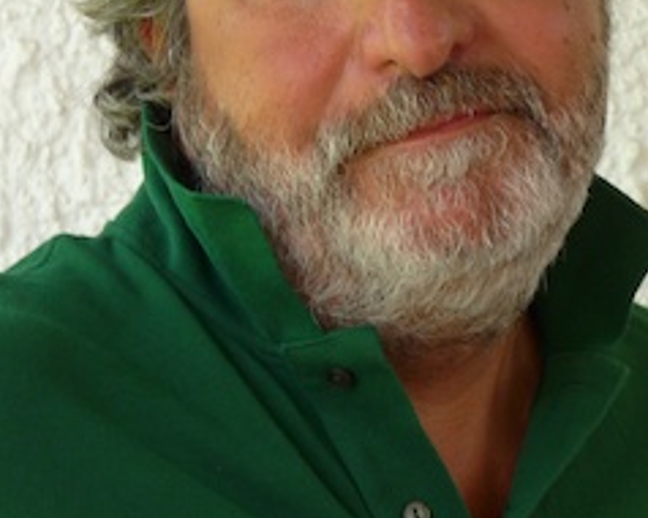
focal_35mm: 275
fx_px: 5270
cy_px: 83
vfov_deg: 5.6
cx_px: 414
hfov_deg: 7.0
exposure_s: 1/60
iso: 100
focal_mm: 23.7
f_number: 3.6
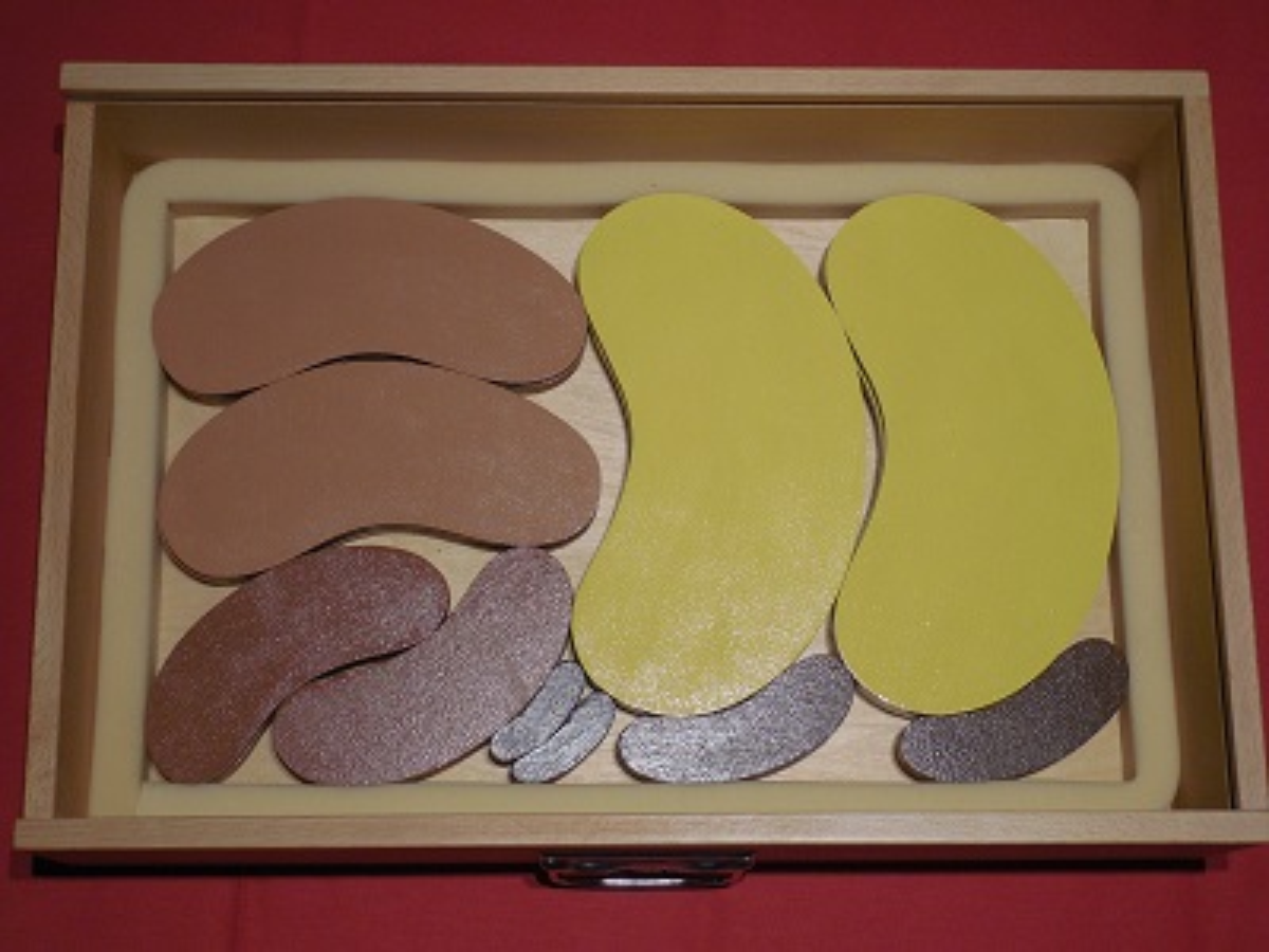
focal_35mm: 54
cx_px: 634
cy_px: 476
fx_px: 1980
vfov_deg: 27.0
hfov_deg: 35.5
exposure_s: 1/30
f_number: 4.2
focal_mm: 9.8
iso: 250
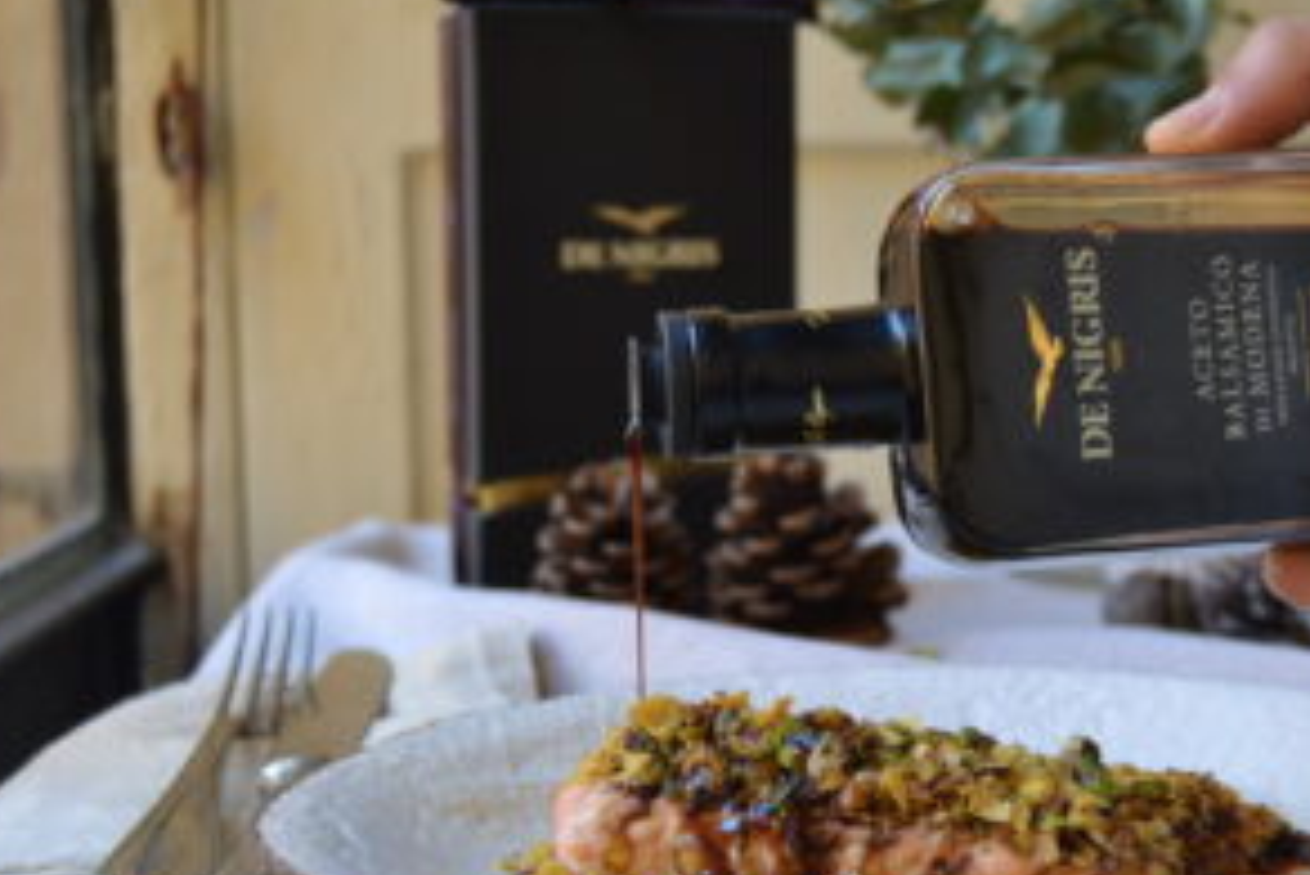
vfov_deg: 19.7
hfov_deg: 29.0
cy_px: 529
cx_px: 875
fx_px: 2512
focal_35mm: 69
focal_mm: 32
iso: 400
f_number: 5
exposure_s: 1/100
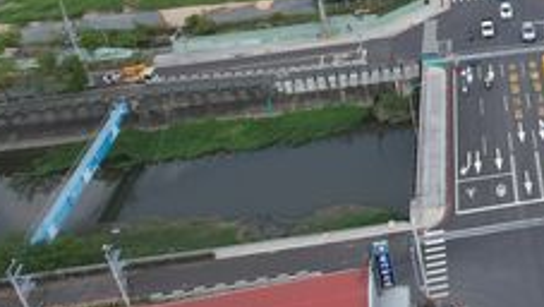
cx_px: 685
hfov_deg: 28.8
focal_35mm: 61
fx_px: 880
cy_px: 72
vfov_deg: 19.6
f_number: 2.8
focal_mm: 8.38
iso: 100
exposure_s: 1/1000
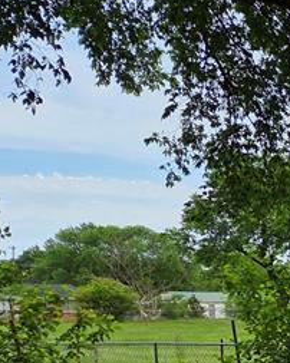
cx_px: 724
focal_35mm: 91
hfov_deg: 12.6
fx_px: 977
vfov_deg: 20.1
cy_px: 395
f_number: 1.8
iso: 80
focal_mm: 5.4
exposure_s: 1/4064
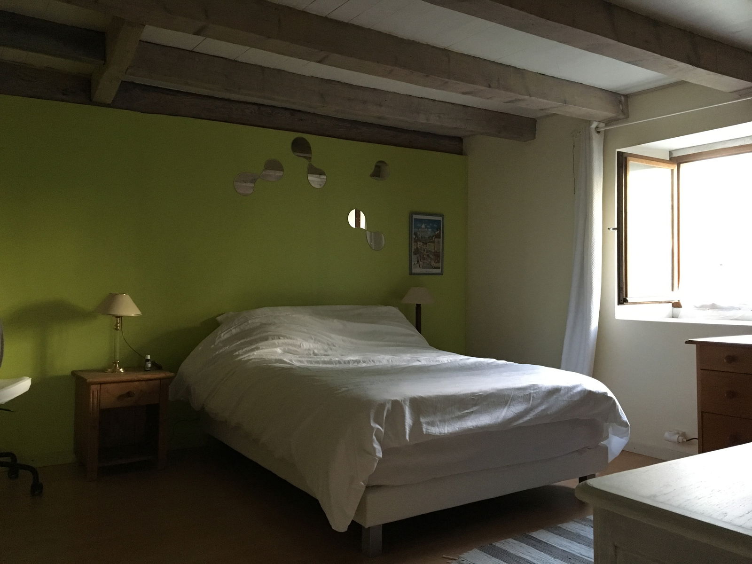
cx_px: 376
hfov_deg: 61.7
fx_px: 630
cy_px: 282
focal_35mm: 29
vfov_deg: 48.2
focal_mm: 4.15
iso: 250
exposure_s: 1/17
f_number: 2.2
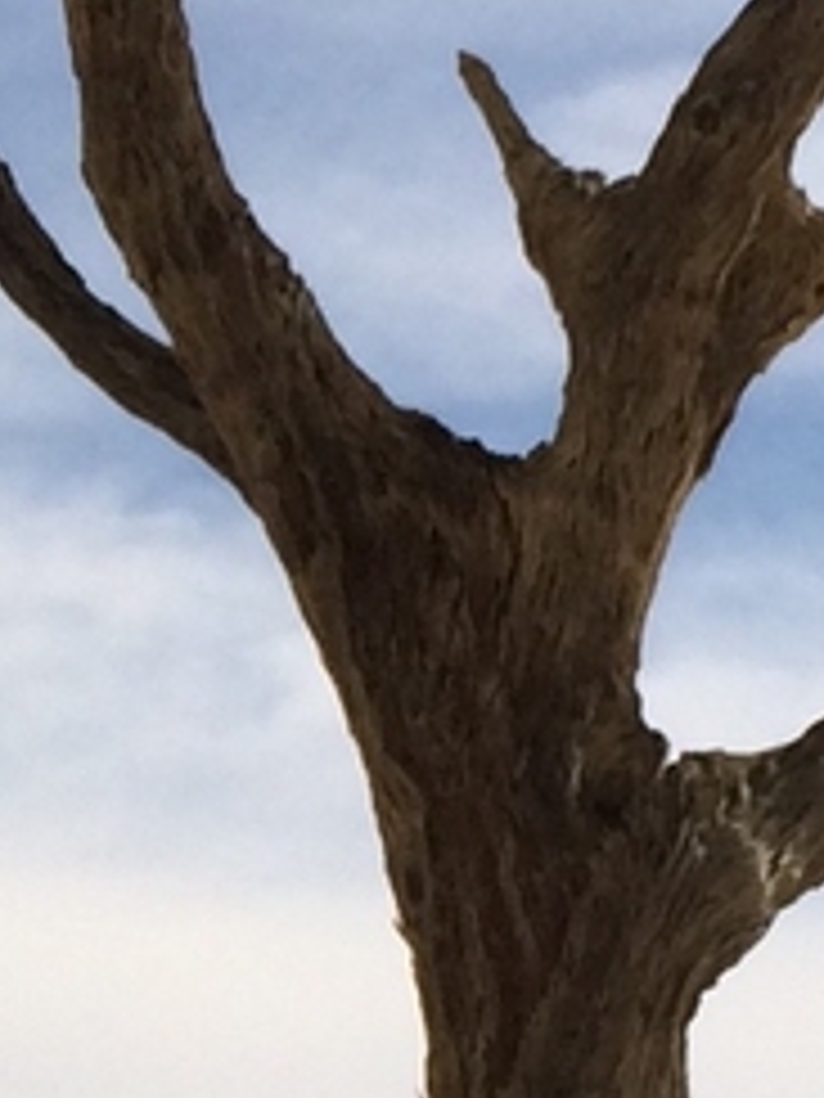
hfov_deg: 7.2
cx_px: -527
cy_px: 1024
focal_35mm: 203
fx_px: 6443
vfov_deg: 9.7
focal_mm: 4.15
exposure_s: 1/4566
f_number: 2.2
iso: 40
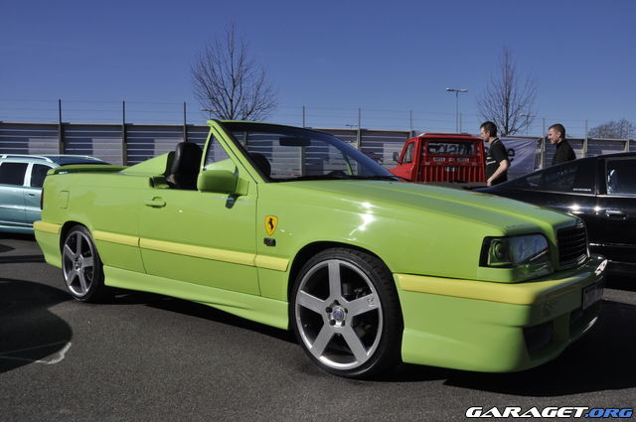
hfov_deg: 62.0
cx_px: 318
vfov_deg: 43.5
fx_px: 529
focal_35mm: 30
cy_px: 211
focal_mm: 20
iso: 400
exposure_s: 1/1000
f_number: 16
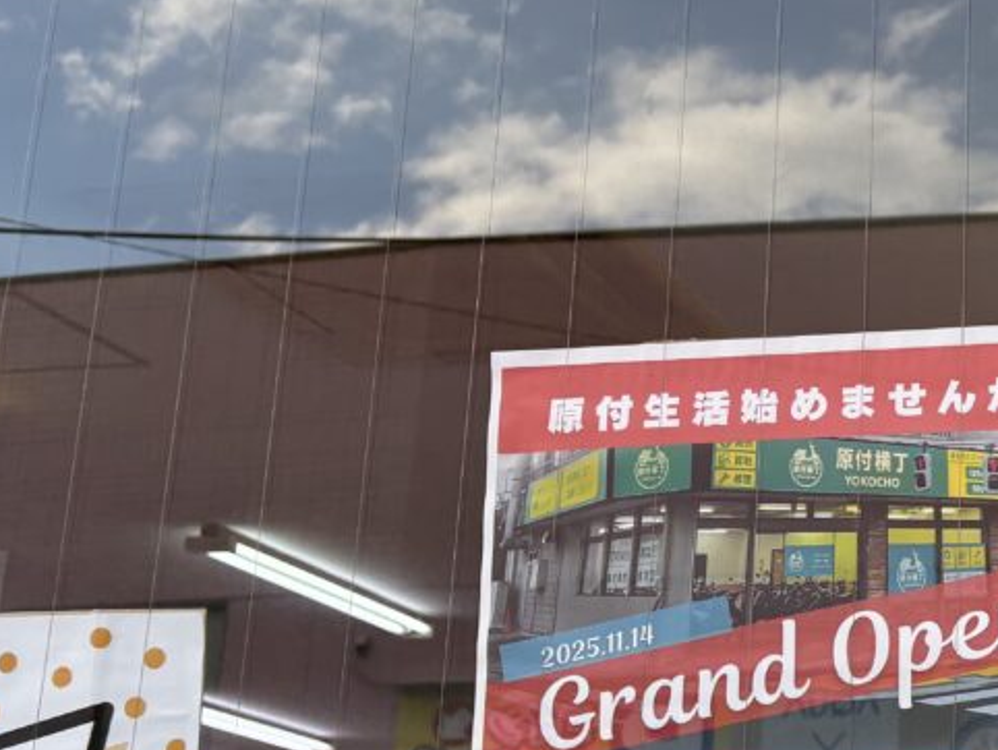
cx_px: 1269
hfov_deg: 24.8
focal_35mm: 69
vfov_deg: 21.2
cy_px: 543
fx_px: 1990
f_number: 1.6
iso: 50
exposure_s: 1/764
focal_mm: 5.96
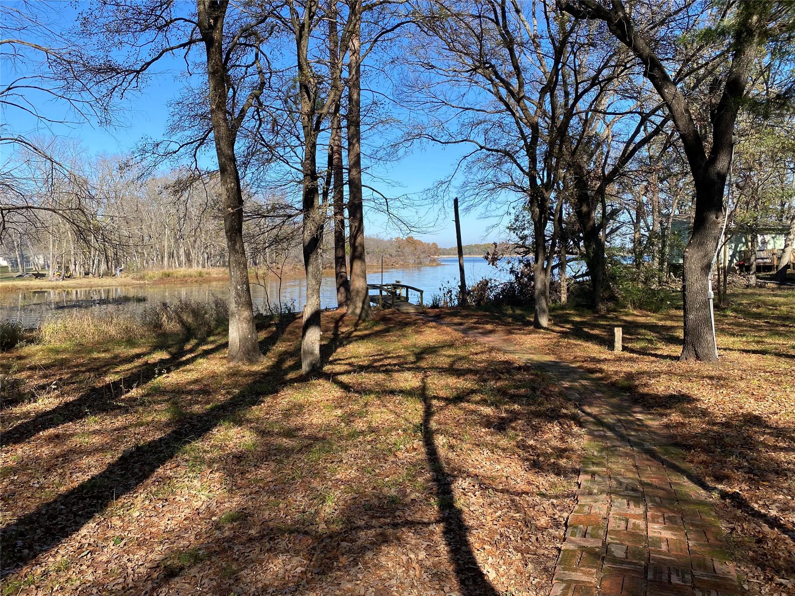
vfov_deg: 53.1
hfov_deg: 67.3
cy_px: 298
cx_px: 398
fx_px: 597
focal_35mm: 26
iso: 32
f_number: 1.8
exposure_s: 1/1346
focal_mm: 4.25
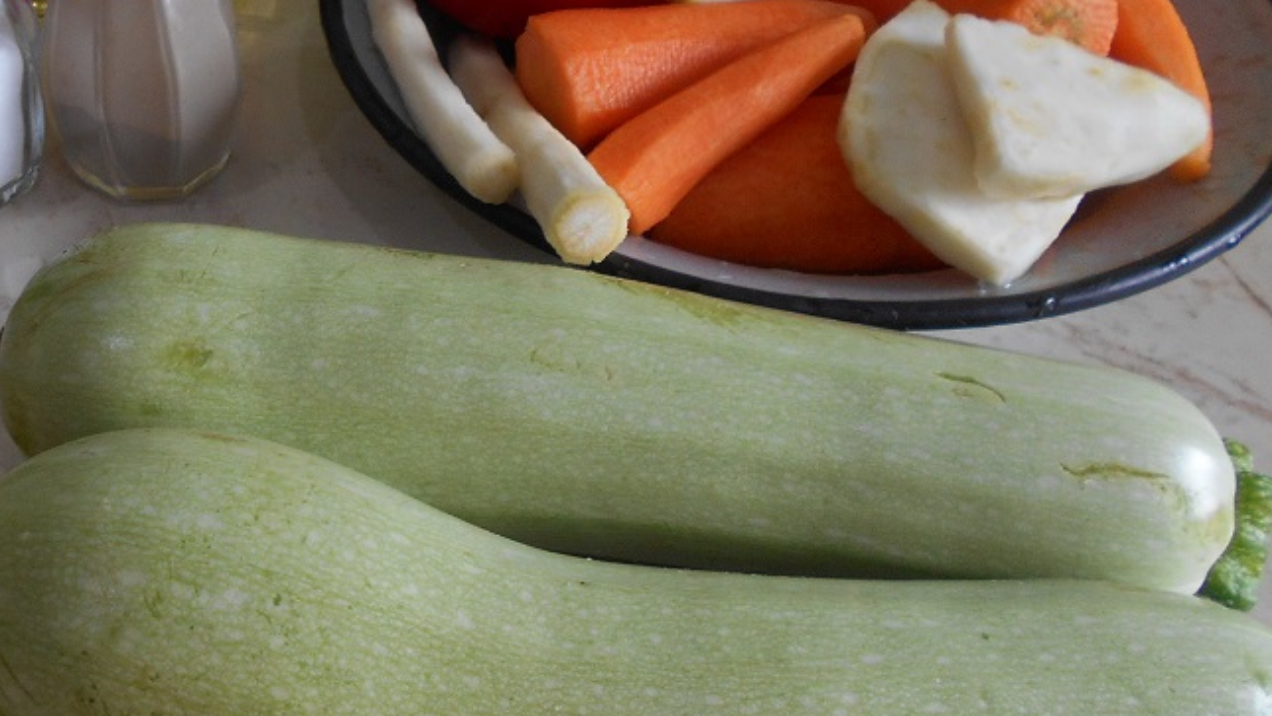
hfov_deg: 43.8
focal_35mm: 45
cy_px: 266
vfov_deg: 26.4
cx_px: 300
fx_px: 1518
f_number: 3.2
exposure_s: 1/30
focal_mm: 4.6
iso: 110
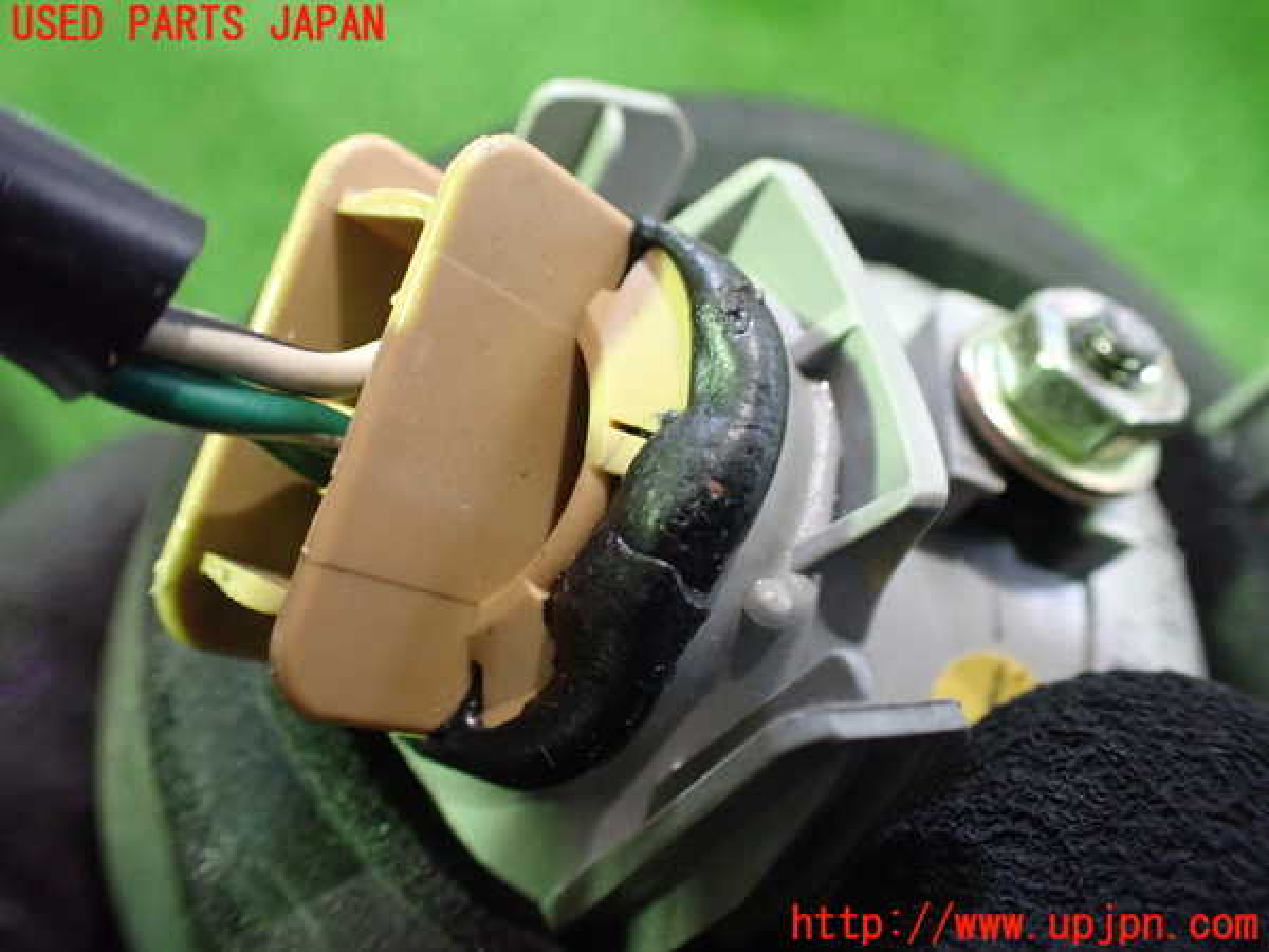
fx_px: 1100
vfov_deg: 46.8
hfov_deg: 60.0
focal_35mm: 30
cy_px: 476
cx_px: 634
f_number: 2.3
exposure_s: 1/30
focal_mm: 5.4
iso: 1000
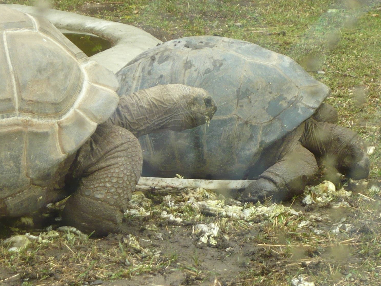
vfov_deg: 8.6
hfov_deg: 11.4
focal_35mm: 173
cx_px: 205
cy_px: 147
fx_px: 1904
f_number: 5.1
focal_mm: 16.5
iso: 200
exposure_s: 1/125
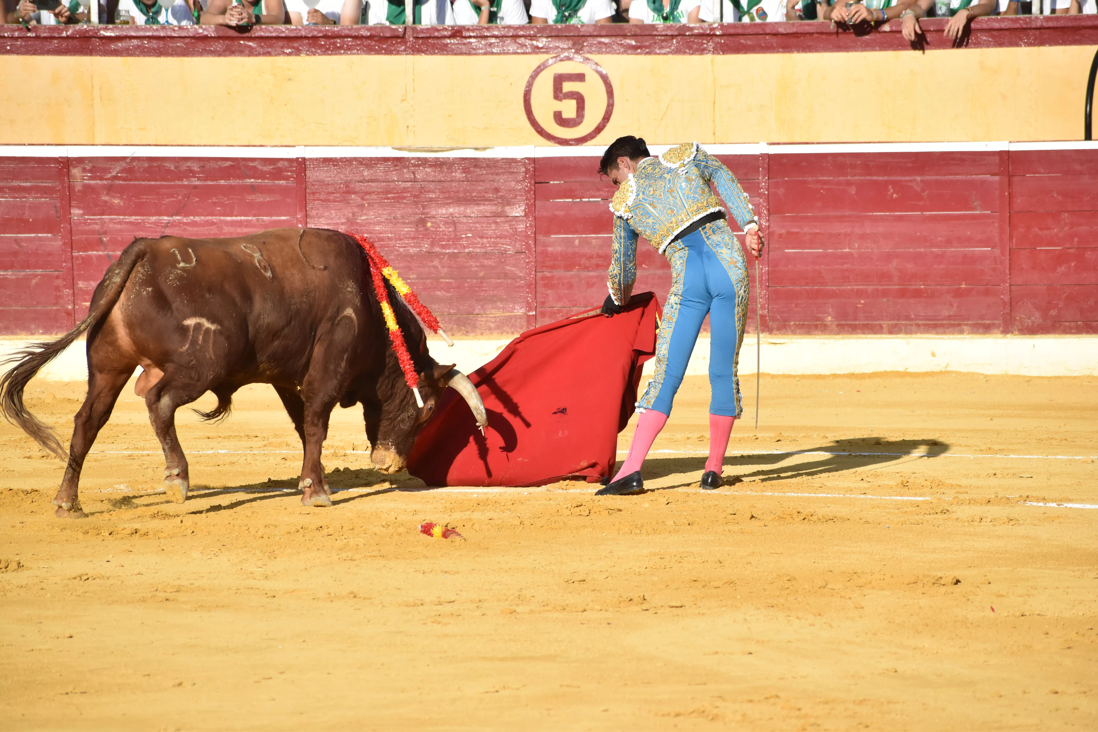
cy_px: 366
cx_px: 549
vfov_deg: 5.1
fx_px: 8234
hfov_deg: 7.6
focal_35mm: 270
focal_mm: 180
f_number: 7.1
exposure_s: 1/3200
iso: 800
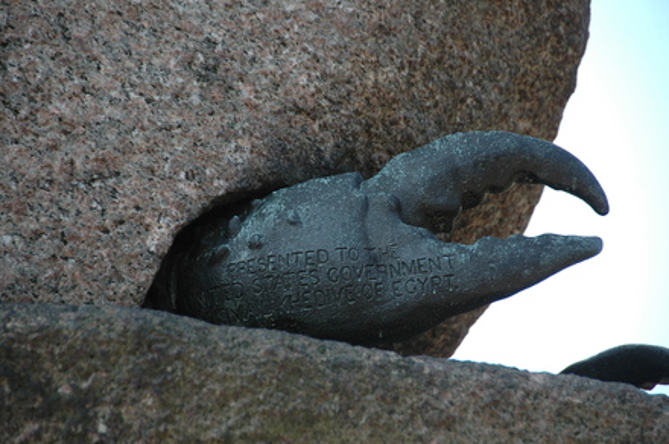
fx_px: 5567
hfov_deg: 6.9
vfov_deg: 4.6
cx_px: 334
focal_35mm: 300
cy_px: 222
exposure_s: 1/160
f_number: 5.6
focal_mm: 200
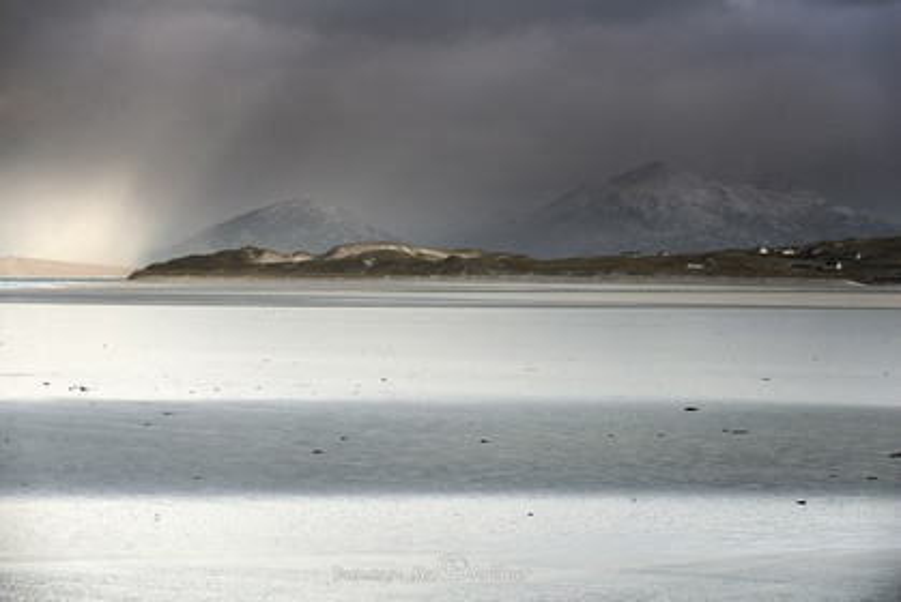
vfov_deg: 13.4
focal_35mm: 102
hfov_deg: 20.0
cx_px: 450
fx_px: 2555
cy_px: 301
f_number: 5.6
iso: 400
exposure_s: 1/320
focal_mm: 102
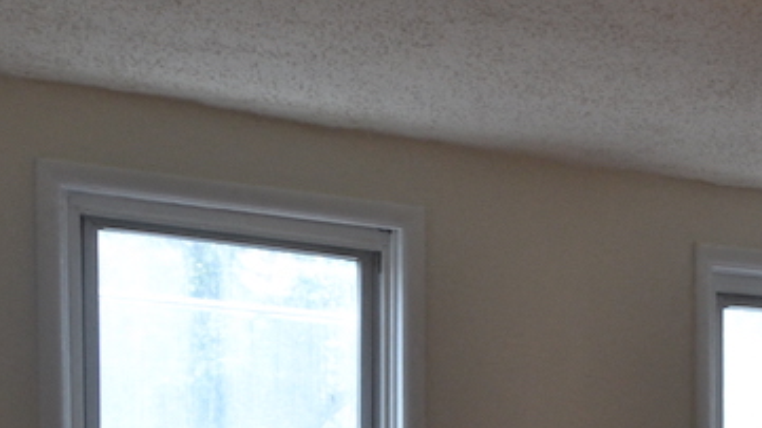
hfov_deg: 25.8
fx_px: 1576
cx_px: 768
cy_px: 634
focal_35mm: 78
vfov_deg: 14.5
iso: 400
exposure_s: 1/125
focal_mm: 14
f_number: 5.6
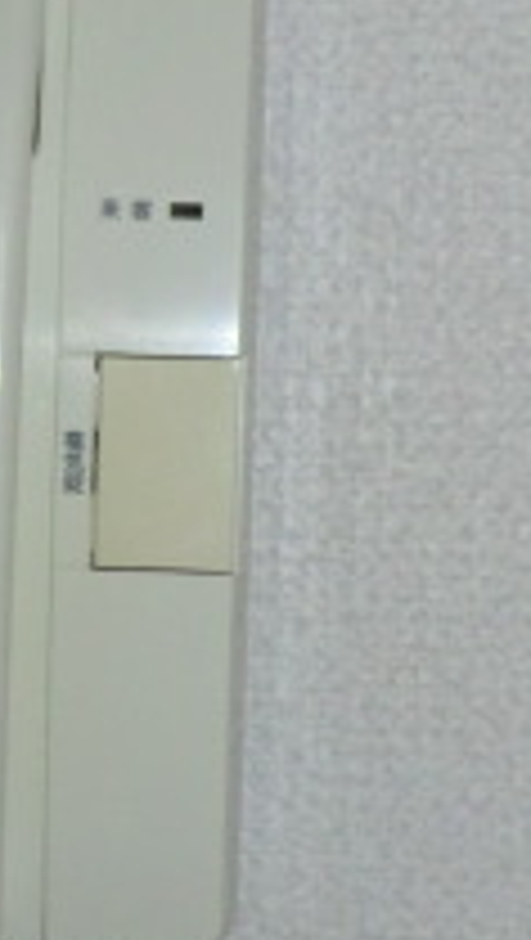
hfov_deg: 15.1
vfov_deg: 26.5
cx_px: 176
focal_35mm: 80
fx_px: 1997
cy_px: 540
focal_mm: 4.3
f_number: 3.2
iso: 200
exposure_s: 1/50
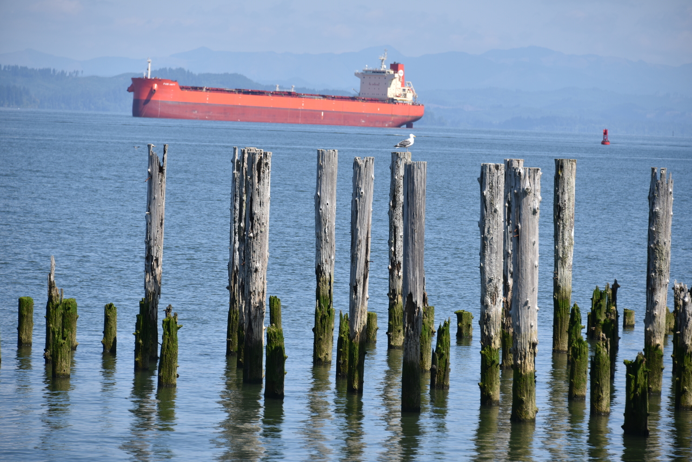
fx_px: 3653
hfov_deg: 10.8
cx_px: 346
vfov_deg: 7.2
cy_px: 231
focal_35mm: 190
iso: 100
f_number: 6.3
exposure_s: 1/400
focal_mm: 190
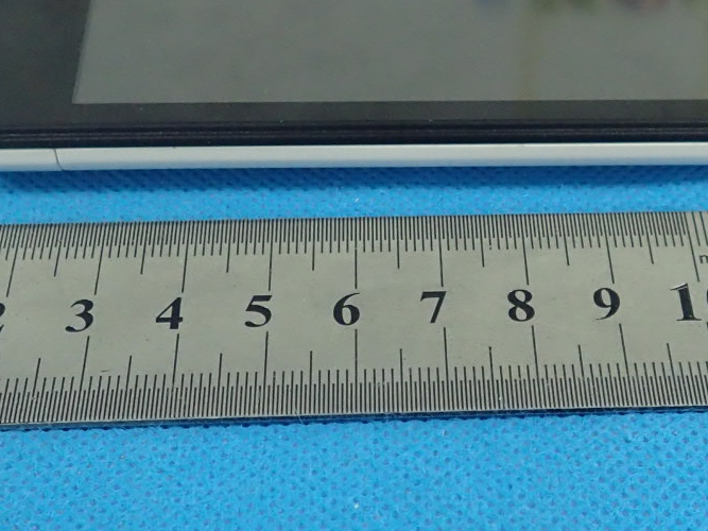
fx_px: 1472
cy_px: 299
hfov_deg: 26.9
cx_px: 454
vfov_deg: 20.4
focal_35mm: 72
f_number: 2
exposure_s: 1/30
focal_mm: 4.5
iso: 320
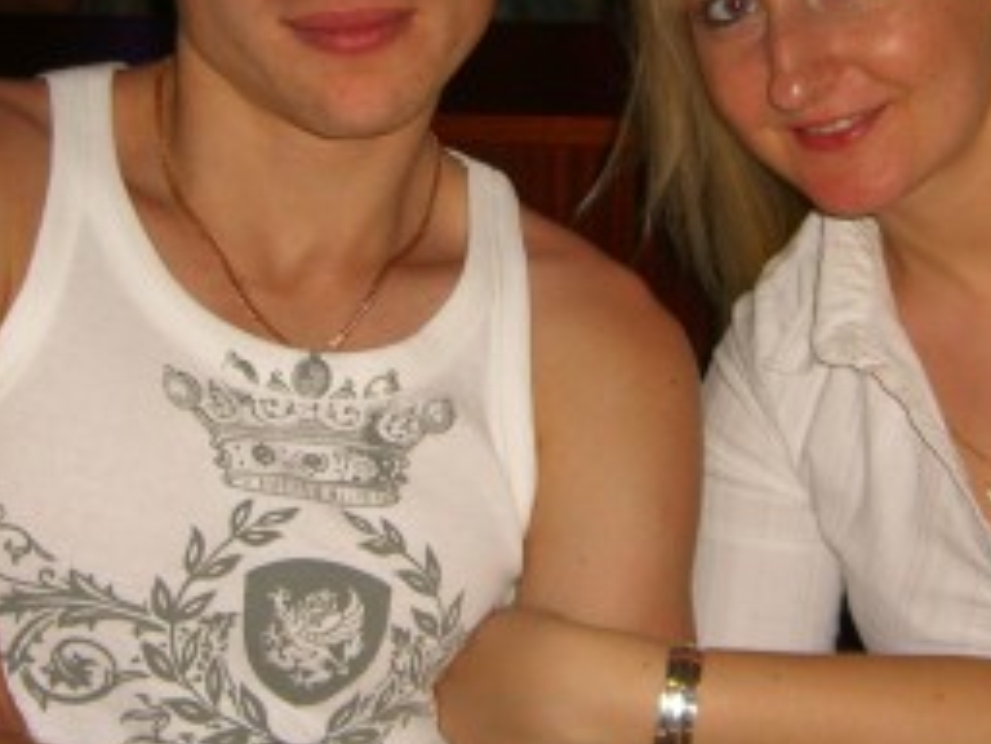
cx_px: 588
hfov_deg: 22.0
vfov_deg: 16.5
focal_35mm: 89
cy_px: 202
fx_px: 2548
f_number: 2.8
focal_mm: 7.9
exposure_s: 1/60
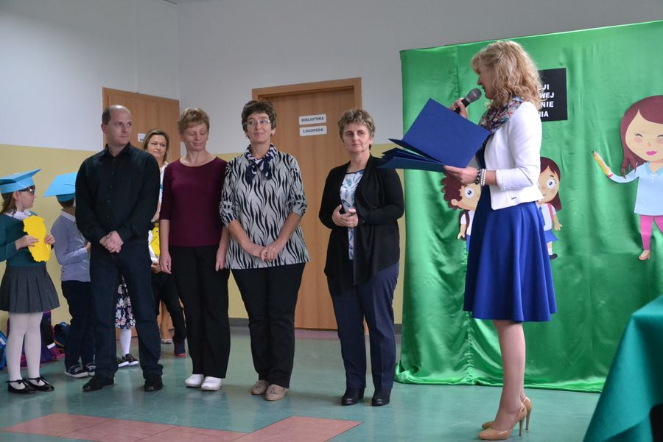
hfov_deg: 41.1
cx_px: 332
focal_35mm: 48
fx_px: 884
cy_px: 221
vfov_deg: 28.1
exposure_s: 1/125
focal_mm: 32
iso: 3200
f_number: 4.2
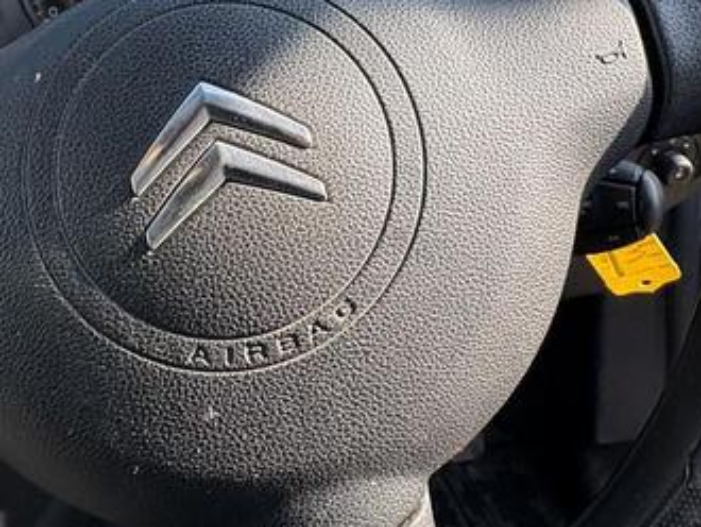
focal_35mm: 38
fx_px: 770
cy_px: 134
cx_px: 340
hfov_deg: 48.9
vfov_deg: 36.9
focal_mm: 2.22
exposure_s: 1/148
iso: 64
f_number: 2.2
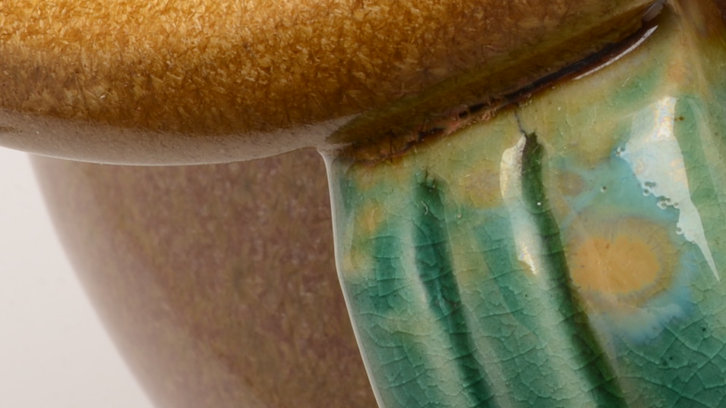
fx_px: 4281
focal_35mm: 222
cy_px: 153
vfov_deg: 5.5
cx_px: 747
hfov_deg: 9.6
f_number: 29
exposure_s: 1/160
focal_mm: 55
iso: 100
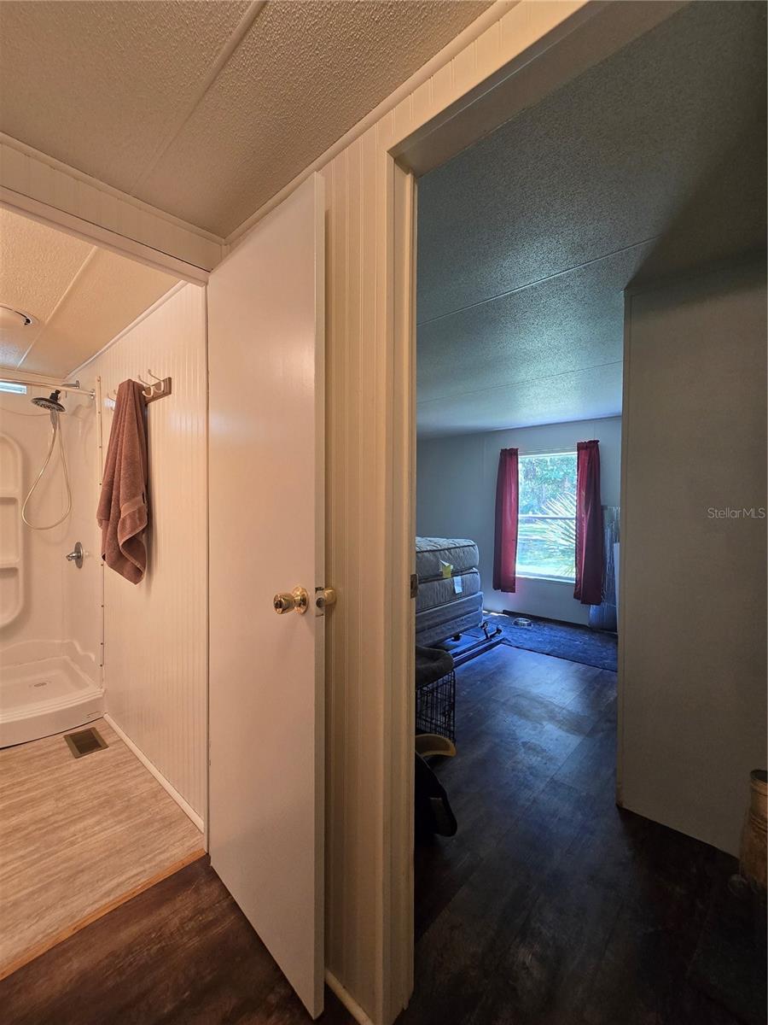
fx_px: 385
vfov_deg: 106.2
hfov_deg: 89.9
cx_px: 384
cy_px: 512
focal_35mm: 13
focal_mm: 2.2
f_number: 2.2
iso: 125
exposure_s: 1/60
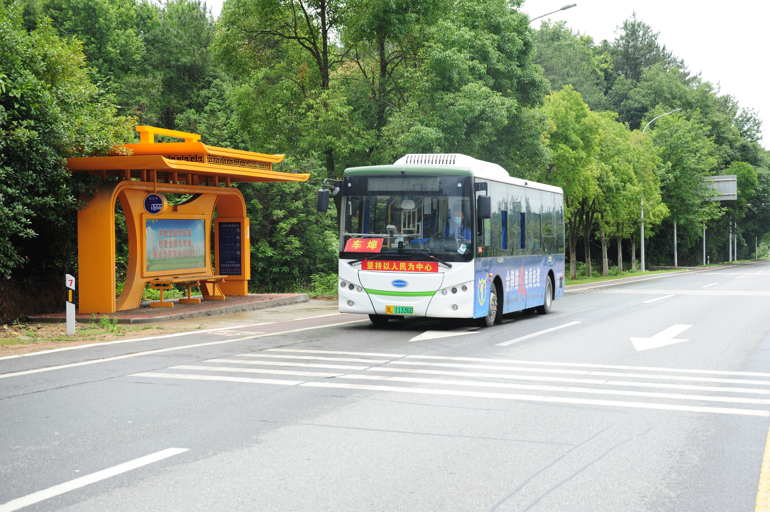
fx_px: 1111
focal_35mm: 52
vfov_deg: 26.0
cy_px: 256
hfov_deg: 38.2
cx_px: 385
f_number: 10
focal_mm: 52
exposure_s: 1/400
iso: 500
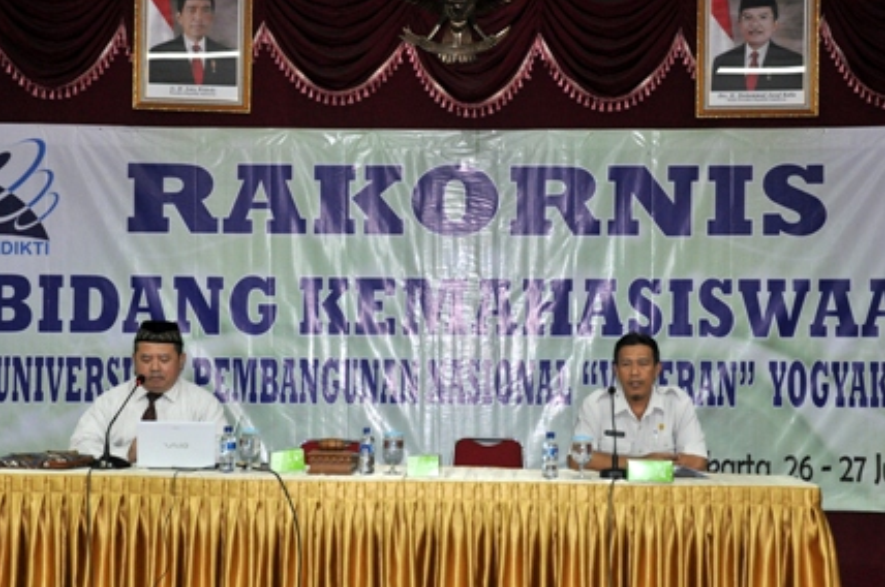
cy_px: 302
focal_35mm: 66
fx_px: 1620
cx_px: 430
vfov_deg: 20.5
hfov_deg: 30.6
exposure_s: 1/60
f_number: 4.8
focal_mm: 42
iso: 1000
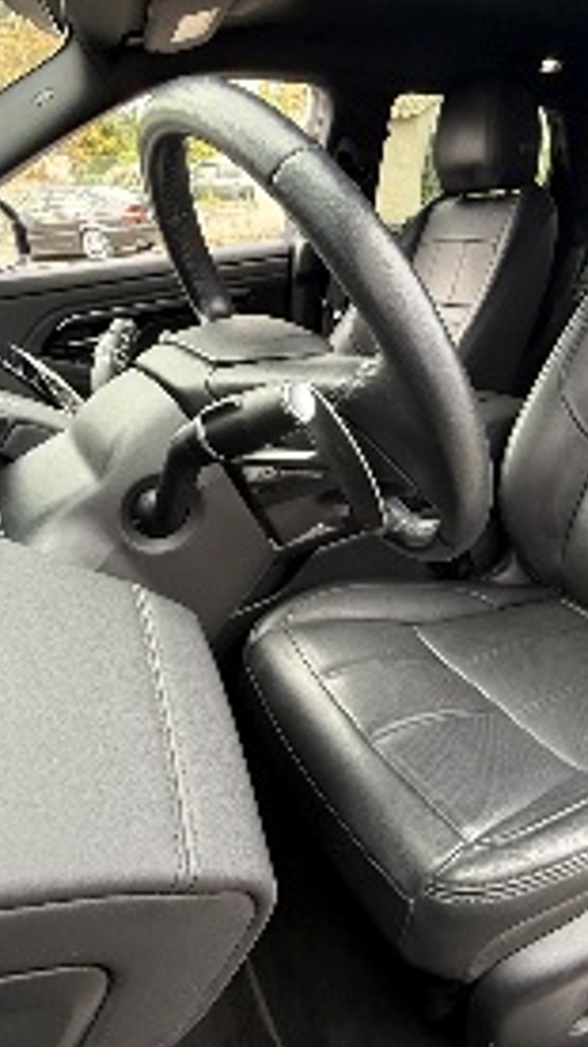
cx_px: 391
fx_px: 638
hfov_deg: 48.6
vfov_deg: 78.7
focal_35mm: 23
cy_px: 508
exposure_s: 1/99
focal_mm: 2.22
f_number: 2.2
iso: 160
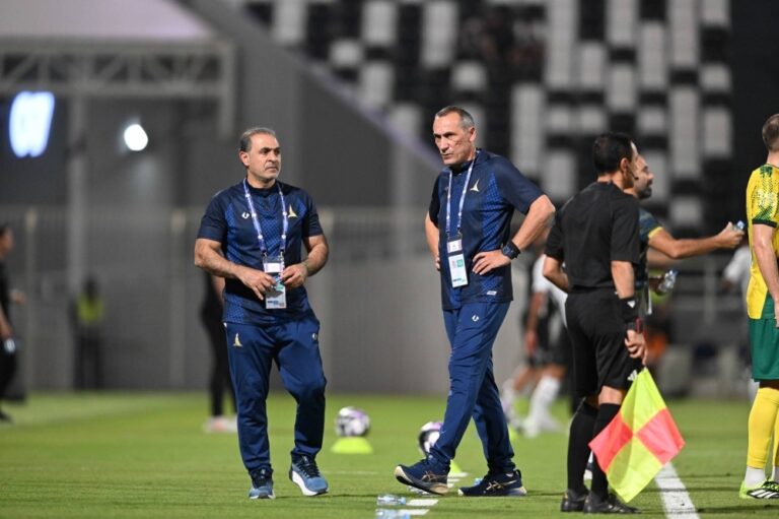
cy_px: 260
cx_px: 390
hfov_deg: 5.2
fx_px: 8650
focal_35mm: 400
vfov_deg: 3.4
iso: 3200
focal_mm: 400
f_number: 3.2
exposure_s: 1/1250
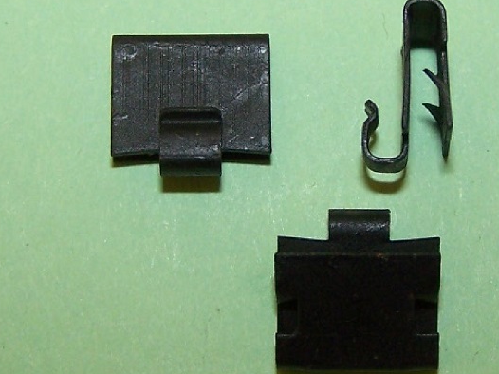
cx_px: 300
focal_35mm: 47
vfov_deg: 30.9
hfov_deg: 40.3
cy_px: 188
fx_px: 677
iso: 80
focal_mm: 6.3
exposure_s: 1/60
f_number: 2.8
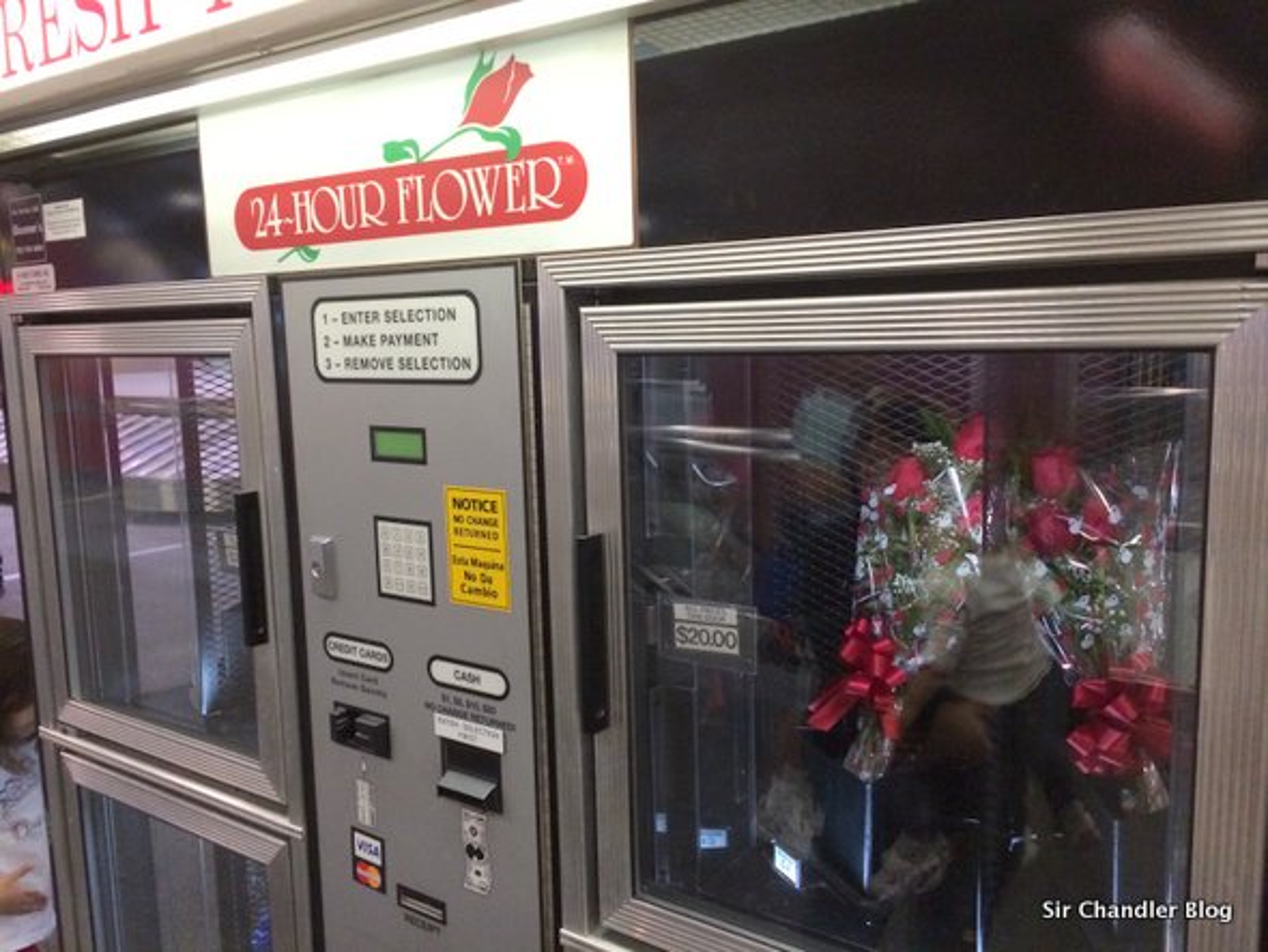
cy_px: 476
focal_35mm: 30
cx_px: 634
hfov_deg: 59.9
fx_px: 1099
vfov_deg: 46.8
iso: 320
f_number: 2.2
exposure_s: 1/30
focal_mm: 4.12
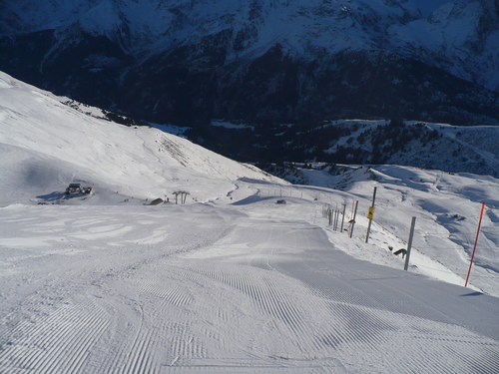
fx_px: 533
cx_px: 250
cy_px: 187
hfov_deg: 50.1
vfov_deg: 38.7
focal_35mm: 37
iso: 100
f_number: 8
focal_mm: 6.1
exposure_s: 1/640
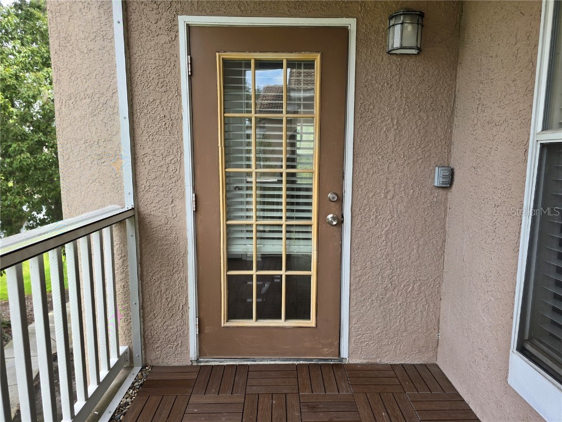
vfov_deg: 58.9
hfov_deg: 73.9
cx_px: 281
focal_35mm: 23
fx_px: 373
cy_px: 211
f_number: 1.7
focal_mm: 6.3
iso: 25
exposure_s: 1/180
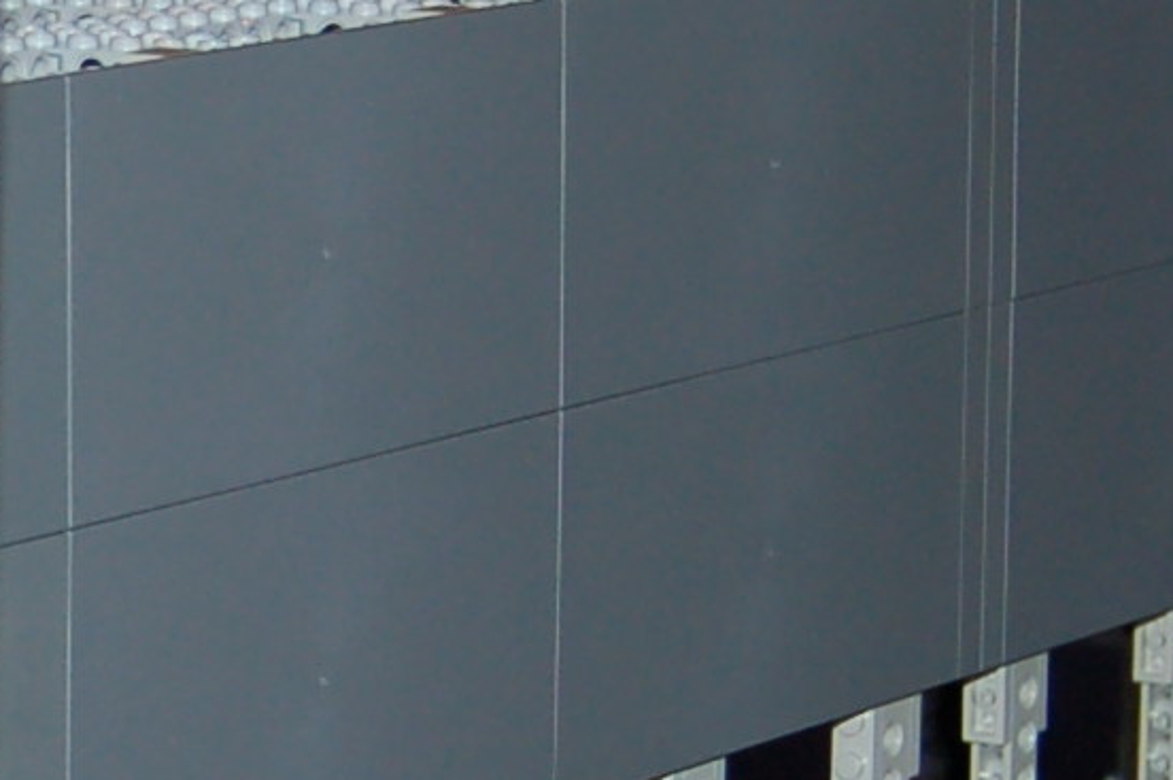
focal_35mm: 196
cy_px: 748
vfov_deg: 7.0
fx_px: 6380
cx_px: -406
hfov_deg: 10.3
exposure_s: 1/60
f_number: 4
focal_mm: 24
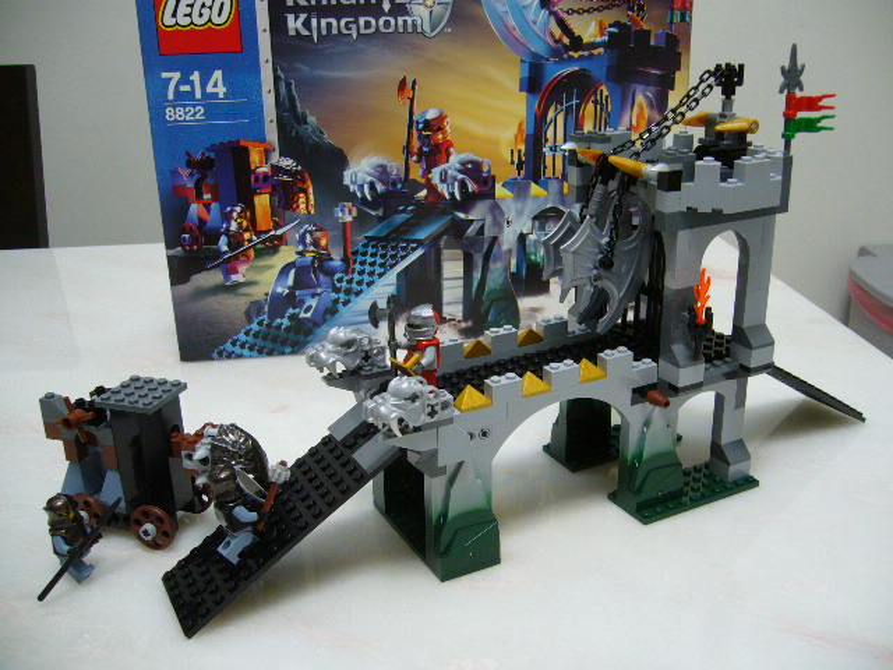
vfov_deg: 40.7
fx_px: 903
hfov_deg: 52.6
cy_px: 335
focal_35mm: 35
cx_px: 446
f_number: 2.8
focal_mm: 5.8
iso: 160
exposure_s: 1/15
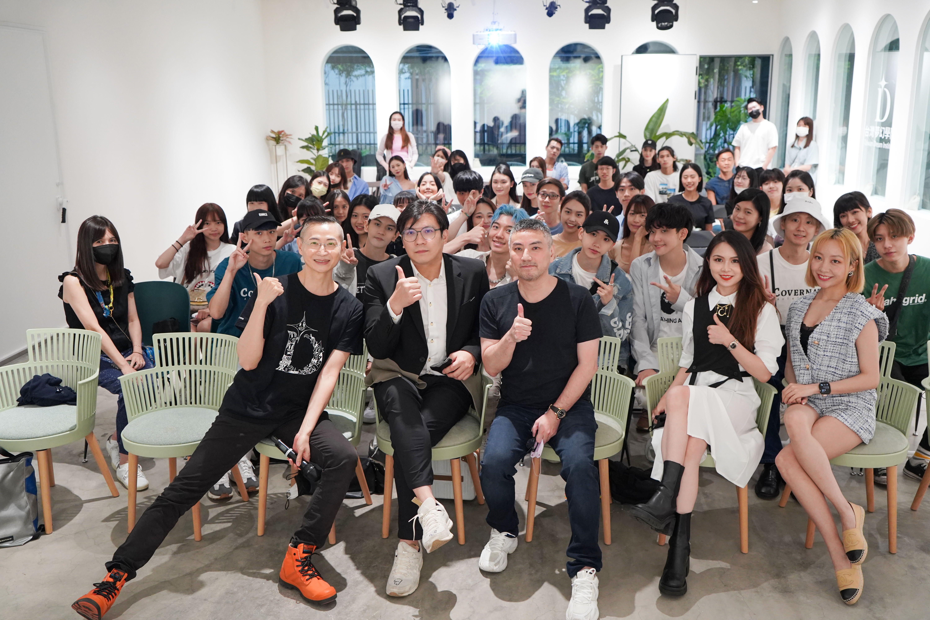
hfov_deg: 57.2
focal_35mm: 33
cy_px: 310
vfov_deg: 40.0
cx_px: 465
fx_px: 852
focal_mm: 33
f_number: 4
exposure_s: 1/160
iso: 3200
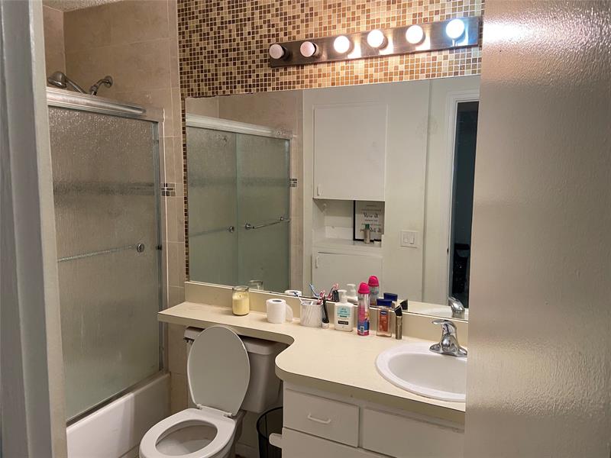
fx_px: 459
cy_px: 229
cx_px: 306
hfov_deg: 67.3
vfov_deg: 53.1
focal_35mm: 26
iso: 100
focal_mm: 4.25
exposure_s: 1/60
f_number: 1.8
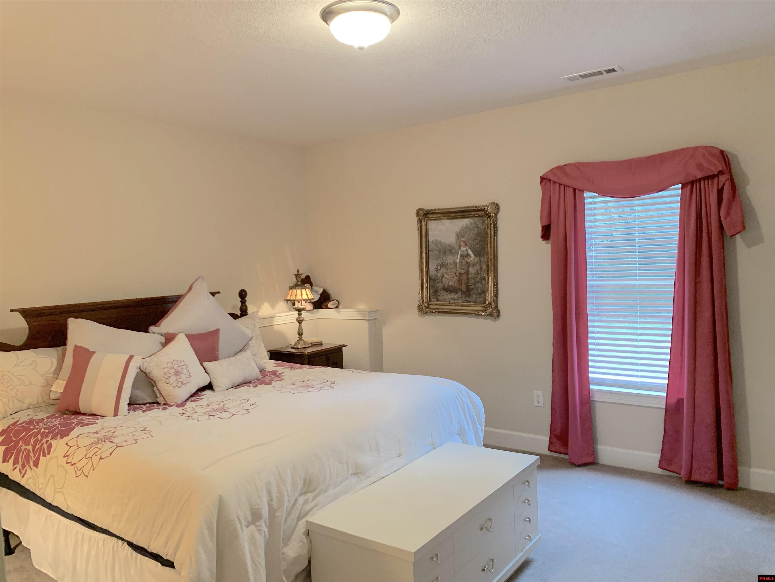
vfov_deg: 53.1
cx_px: 388
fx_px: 582
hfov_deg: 67.3
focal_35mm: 26
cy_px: 291
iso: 200
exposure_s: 1/60
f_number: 1.8
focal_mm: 4.25
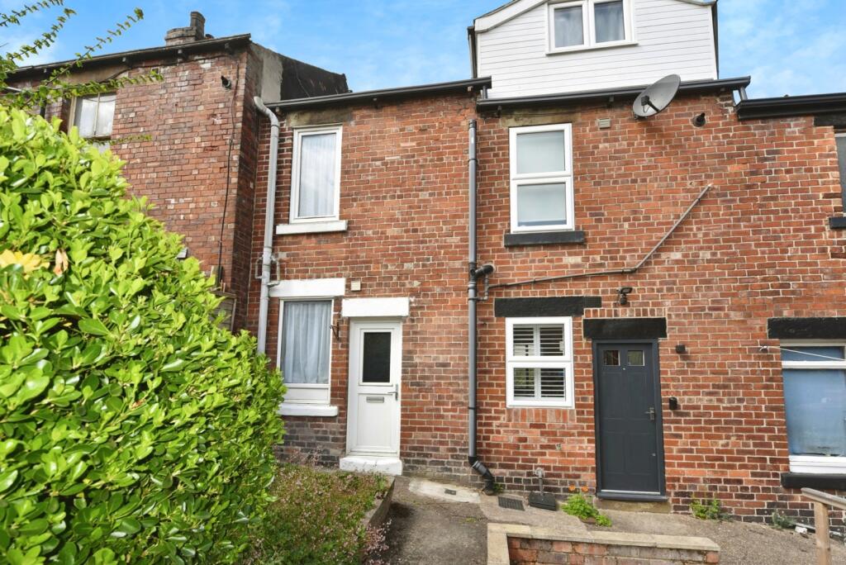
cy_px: 282
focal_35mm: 15
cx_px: 423
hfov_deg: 100.4
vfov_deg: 77.4
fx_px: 353
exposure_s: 1/200
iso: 100
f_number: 8
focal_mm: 15
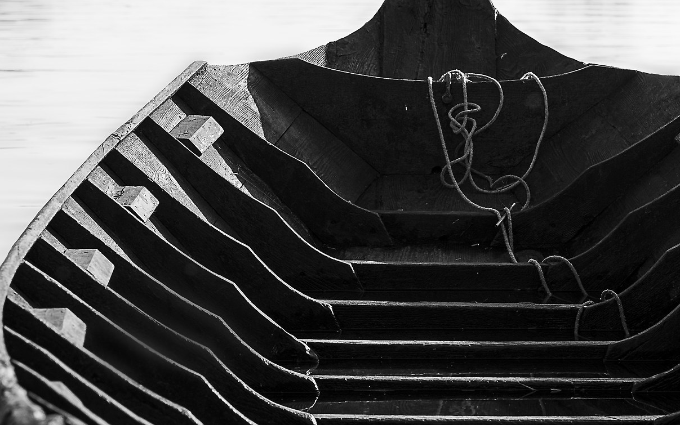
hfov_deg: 13.8
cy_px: 238
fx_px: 2818
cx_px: 378
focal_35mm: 152
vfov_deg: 8.6
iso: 200
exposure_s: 1/640
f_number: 5.6
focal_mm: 75
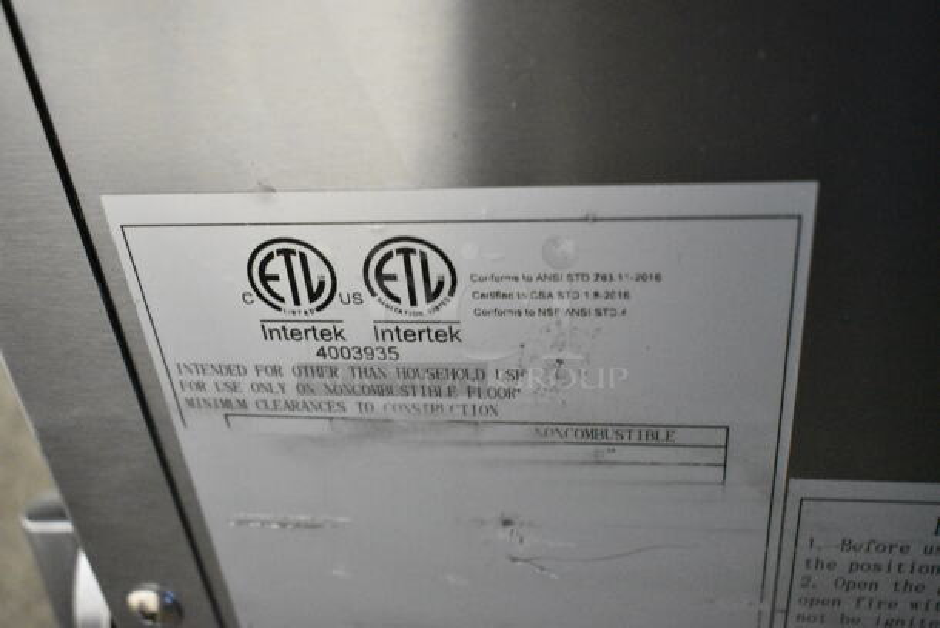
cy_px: 314
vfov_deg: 35.6
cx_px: 470
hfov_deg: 51.2
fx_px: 980
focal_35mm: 38
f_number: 5.6
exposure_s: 1/125
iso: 6400
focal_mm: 25
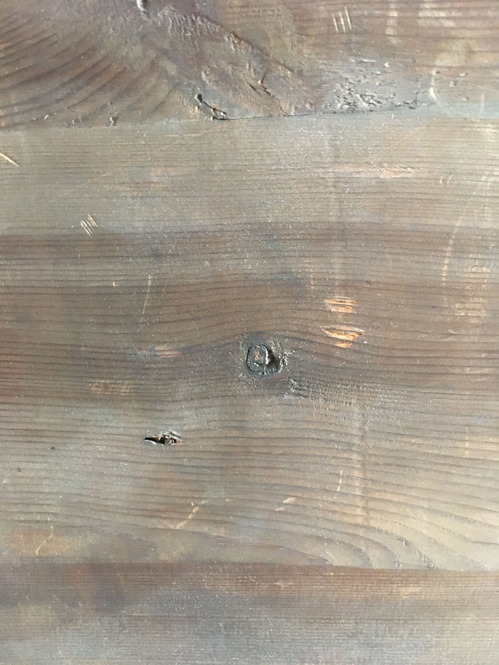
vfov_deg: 61.7
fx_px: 557
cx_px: 250
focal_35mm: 29
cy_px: 332
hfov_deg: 48.2
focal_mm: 4.15
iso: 250
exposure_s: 1/17
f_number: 2.2
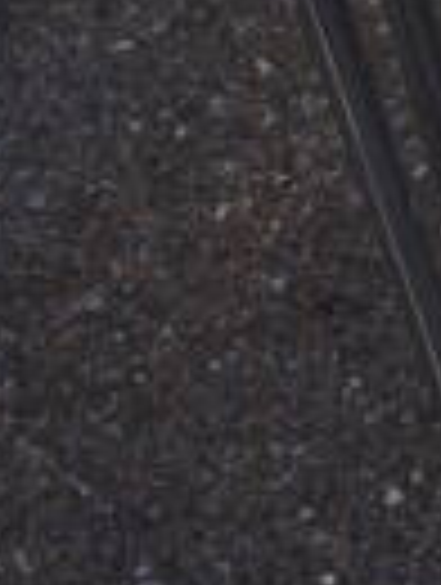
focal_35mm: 182
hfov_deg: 7.3
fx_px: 3081
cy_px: -691
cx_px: 1310
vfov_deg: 9.9
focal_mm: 18
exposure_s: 1/250
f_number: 6.3
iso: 200
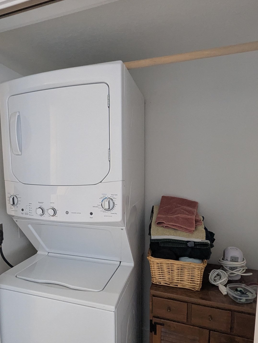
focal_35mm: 21
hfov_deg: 63.0
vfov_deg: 78.6
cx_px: 104
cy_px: 193
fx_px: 208
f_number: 2.2
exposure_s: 1/60
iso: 302
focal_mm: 1.95
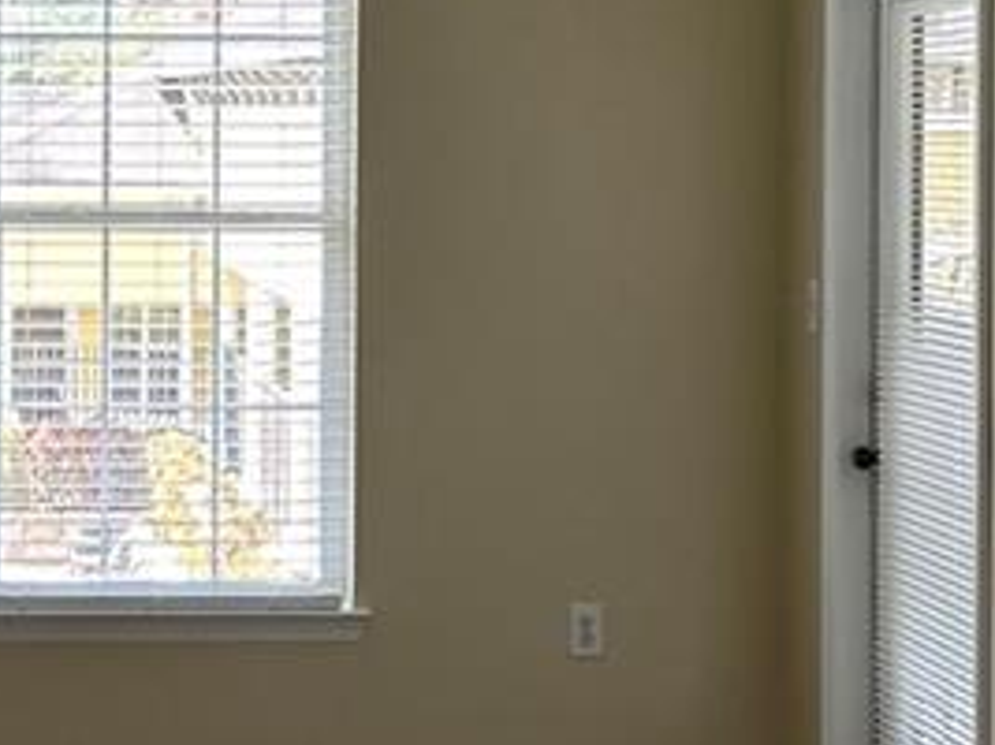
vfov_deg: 13.6
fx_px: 3103
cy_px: 101
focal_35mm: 108
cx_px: 7
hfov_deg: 17.8
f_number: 1.78
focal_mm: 6.86
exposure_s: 1/139
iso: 100
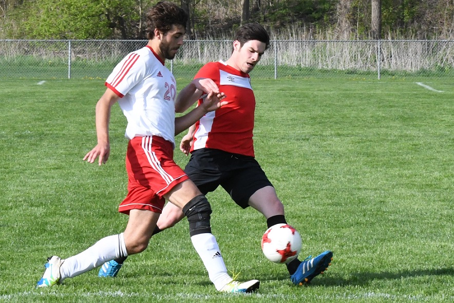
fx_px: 1703
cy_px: 152
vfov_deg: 10.2
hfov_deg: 15.2
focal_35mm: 135
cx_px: 227
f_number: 16
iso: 2000
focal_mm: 90
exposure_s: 1/1000
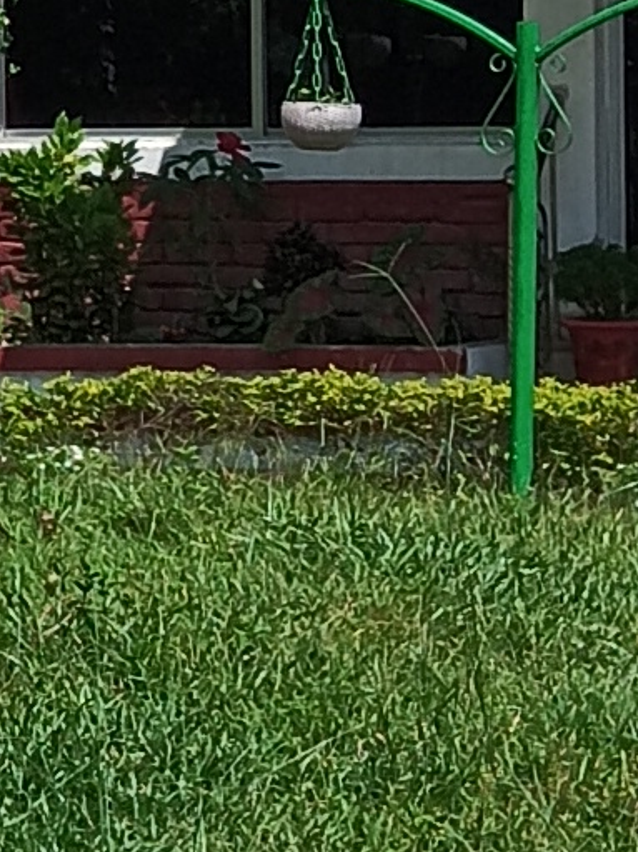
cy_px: 400
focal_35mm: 224
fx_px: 5507
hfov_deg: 6.2
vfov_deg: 8.8
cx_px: -1093
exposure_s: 1/703
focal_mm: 4.22
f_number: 1.8
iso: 52
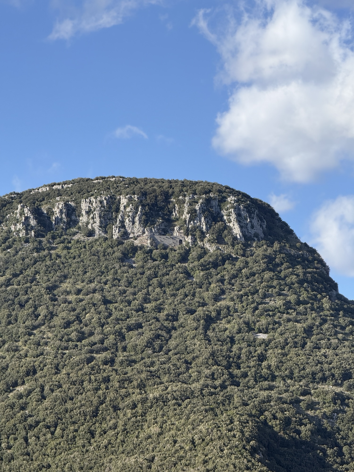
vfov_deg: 16.4
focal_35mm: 120
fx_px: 1636
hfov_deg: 12.3
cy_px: 236
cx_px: 177
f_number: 2.8
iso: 64
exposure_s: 1/1114
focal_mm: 15.66
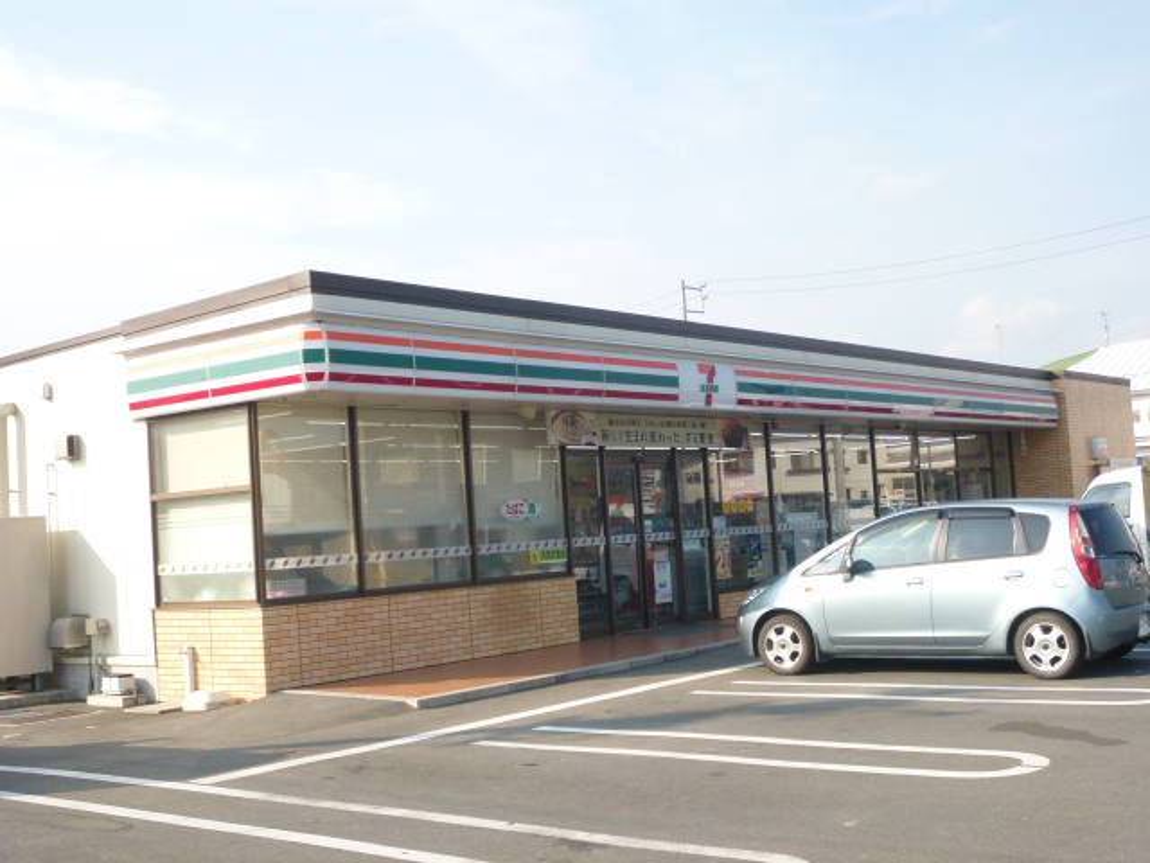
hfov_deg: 42.9
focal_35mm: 44
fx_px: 1462
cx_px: 575
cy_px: 432
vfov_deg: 32.9
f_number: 4
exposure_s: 1/400
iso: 100
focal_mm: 7.9
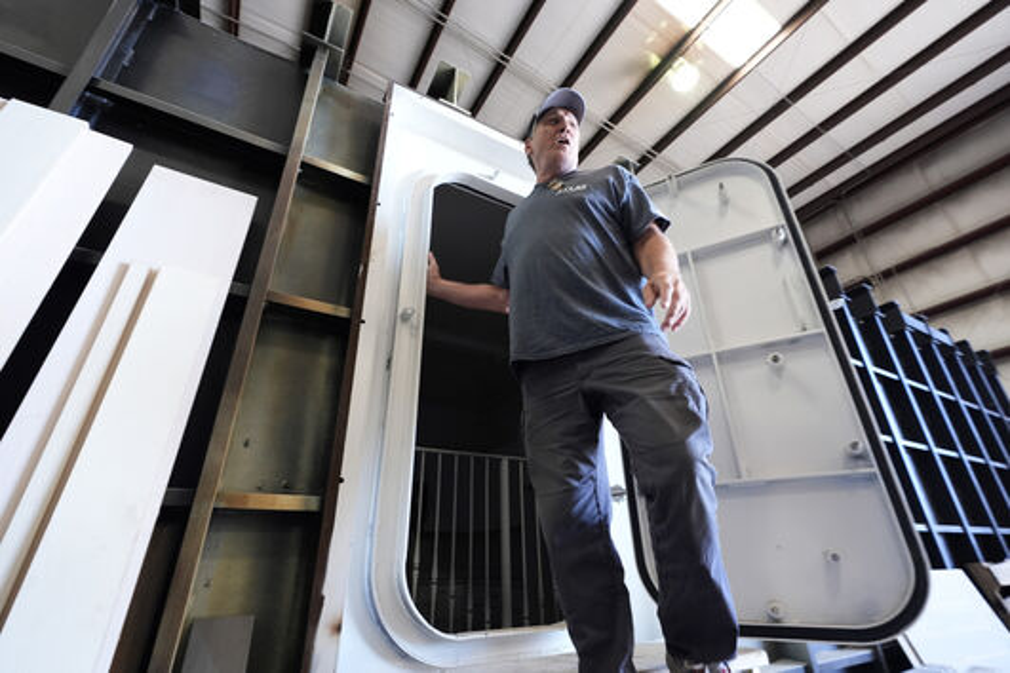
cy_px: 336
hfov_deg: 96.7
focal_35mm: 16
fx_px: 449
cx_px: 505
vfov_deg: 73.7
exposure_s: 1/125
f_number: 4
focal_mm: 16
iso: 1250
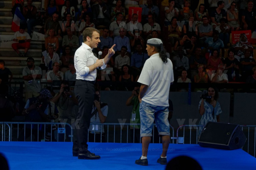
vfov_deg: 9.1
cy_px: 85
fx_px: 1065
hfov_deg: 13.7
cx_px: 128
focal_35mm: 150
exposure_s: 1/125
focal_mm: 100
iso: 800
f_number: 5.6
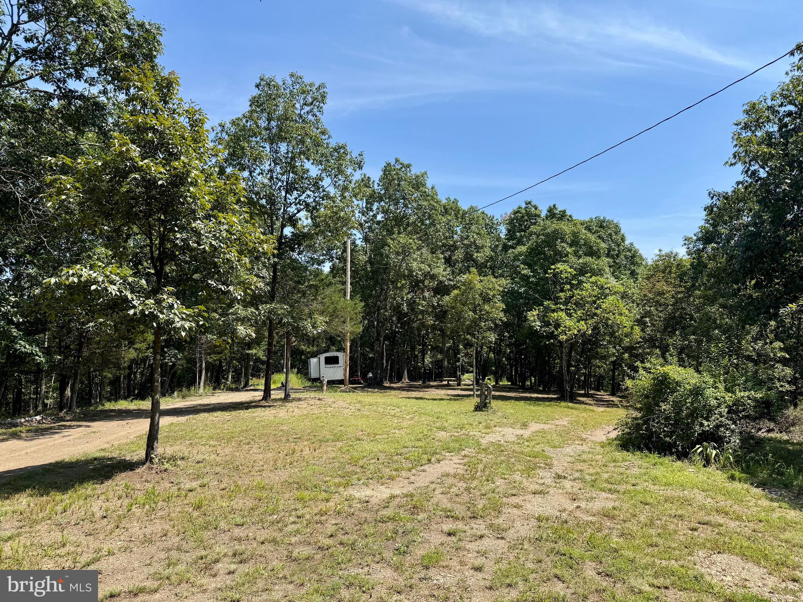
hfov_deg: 71.6
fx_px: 557
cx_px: 402
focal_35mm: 24
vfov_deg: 56.8
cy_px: 301
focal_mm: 6.76
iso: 80
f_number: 1.78
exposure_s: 1/3413
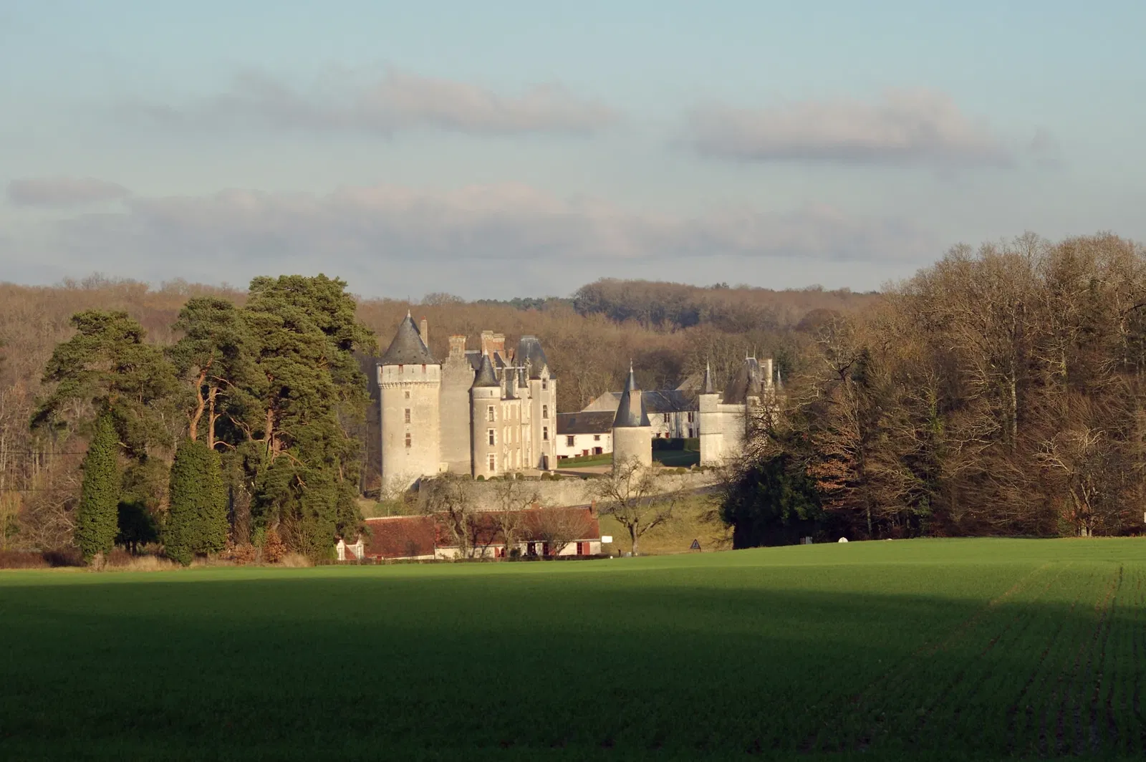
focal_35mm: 105
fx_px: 3340
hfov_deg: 19.5
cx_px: 573
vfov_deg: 13.0
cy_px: 381
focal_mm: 70
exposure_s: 1/1000
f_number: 5.6
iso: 200
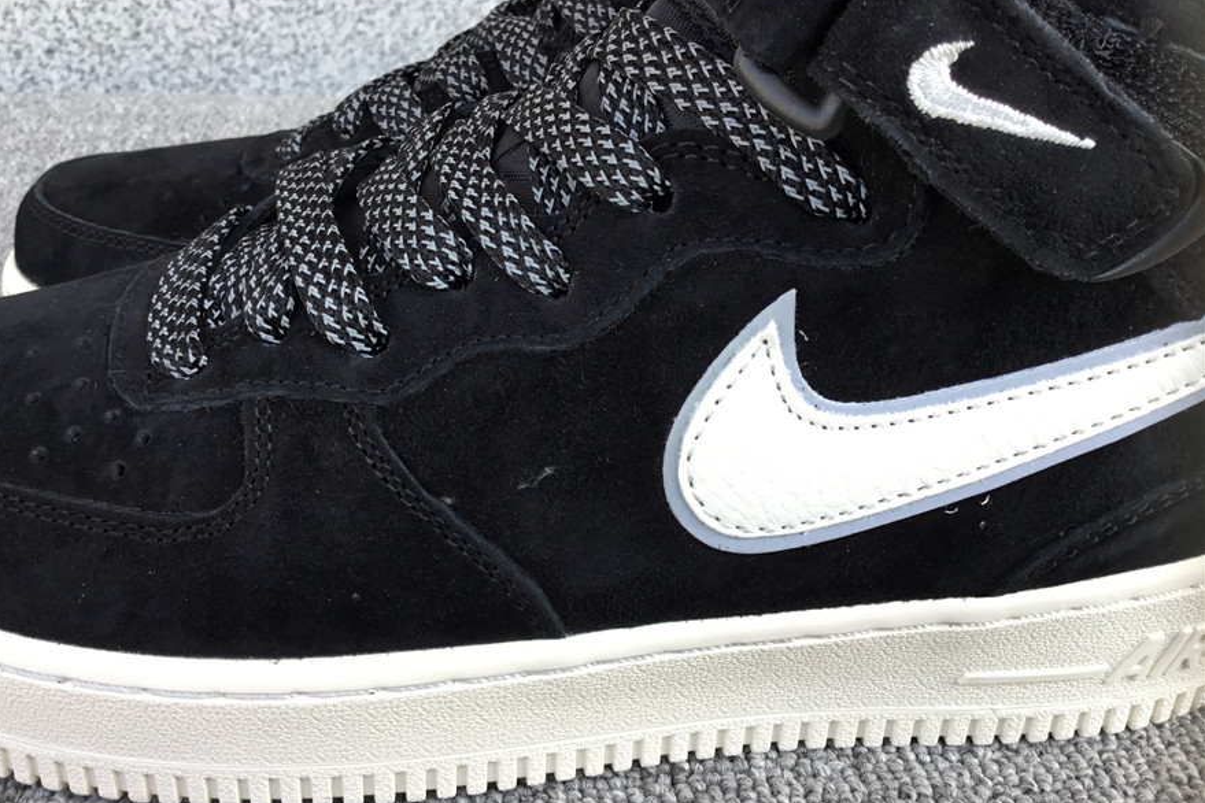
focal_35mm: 33
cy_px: 360
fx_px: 1104
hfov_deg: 57.2
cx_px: 589
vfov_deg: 39.9
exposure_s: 1/100
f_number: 2.4
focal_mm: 3.3
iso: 25
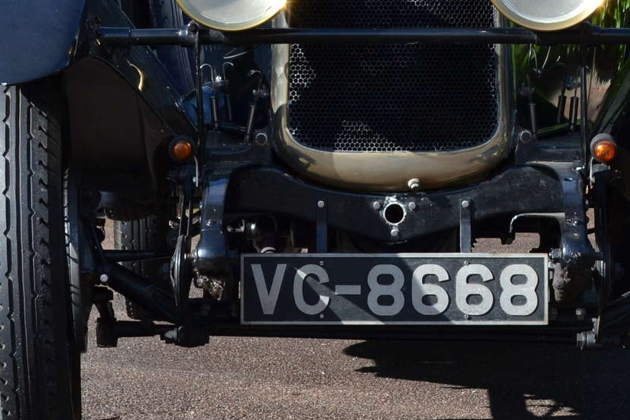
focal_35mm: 200
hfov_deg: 10.3
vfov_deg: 6.8
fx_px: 3503
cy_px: 33
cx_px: 408
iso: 400
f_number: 9
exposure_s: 1/320
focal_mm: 55
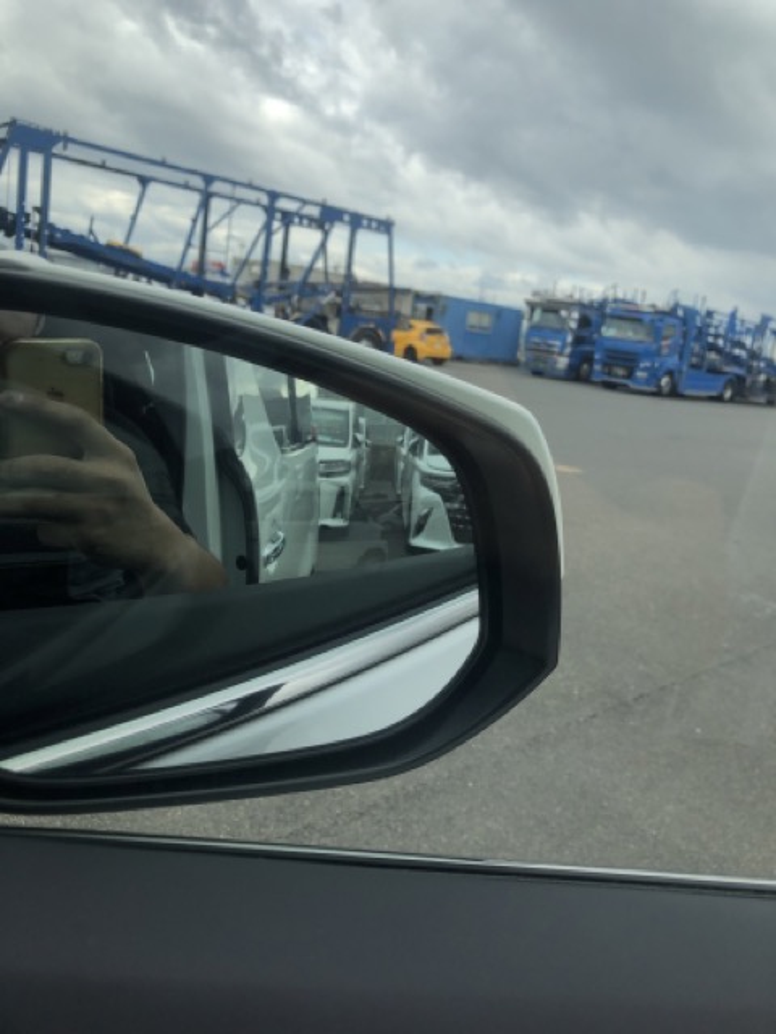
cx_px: 388
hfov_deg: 49.7
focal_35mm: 28
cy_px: 517
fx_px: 837
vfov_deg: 63.4
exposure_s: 1/706
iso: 20
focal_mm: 3.99
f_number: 1.8
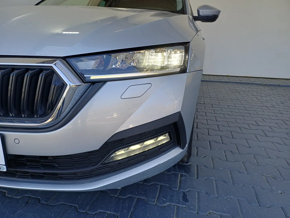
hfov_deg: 69.4
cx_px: 145
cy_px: 109
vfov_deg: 54.9
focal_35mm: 25
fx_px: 209
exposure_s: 1/189
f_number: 1.8
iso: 50
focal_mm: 4.65
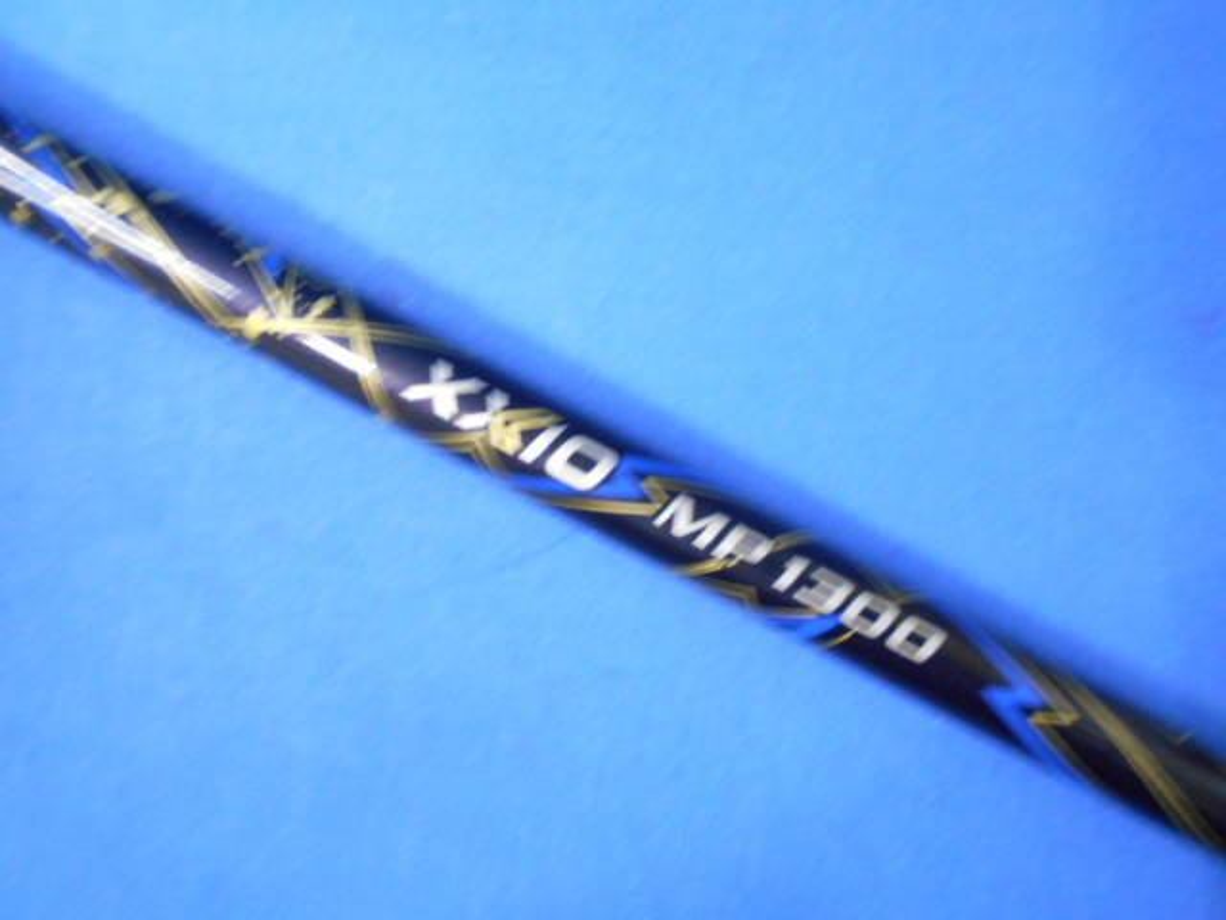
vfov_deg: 53.1
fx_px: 921
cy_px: 460
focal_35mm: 26
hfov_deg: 67.3
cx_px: 613
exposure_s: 1/15
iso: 400
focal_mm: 4.6
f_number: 3.2
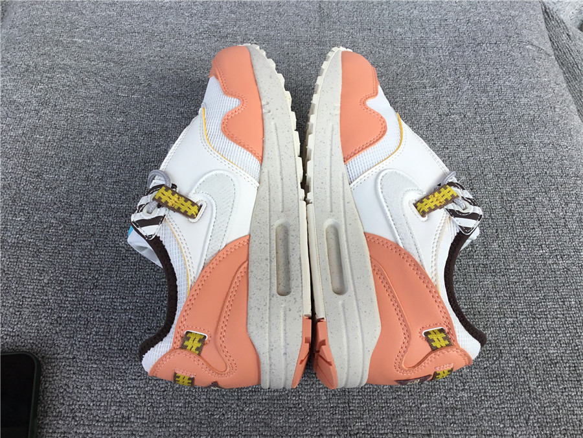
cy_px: 219
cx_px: 292
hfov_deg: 58.4
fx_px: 522
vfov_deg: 45.4
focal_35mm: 31
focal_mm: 3.3
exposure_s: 1/384
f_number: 2.4
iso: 25
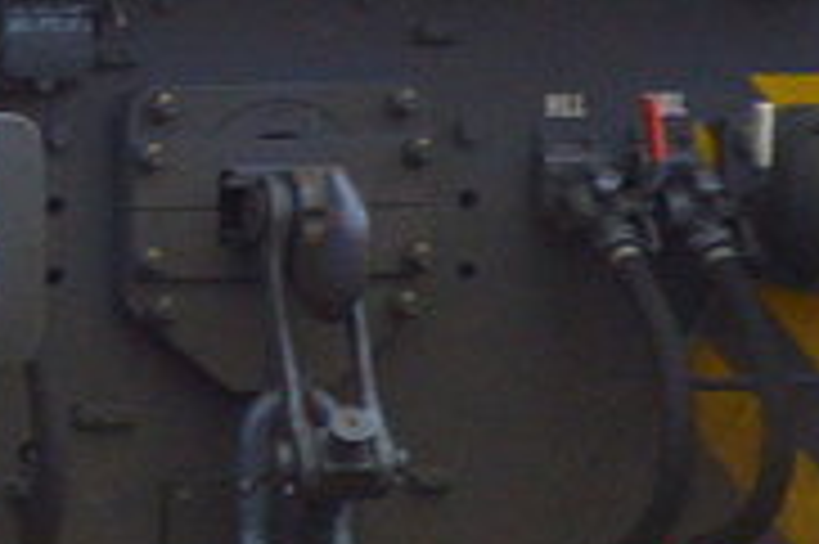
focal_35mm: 545
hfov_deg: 3.7
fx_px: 12394
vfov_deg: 2.5
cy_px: -515
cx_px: -896
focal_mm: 55
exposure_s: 1/500
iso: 500
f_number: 5.6
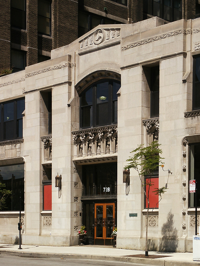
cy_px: 133
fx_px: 539
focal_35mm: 70
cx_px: 100
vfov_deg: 27.8
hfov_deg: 21.0
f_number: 8
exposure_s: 1/250
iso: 64
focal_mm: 14.55
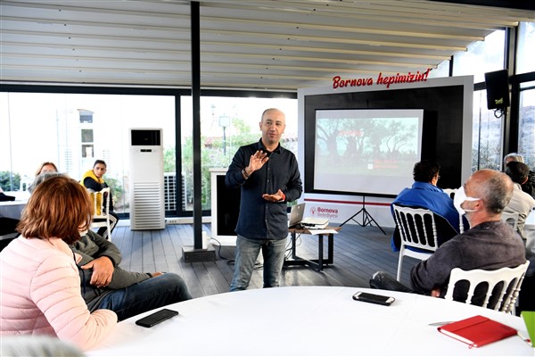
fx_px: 476
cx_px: 268
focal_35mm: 32
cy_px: 178
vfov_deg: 41.1
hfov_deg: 58.7
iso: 2000
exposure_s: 1/160
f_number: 4
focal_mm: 32
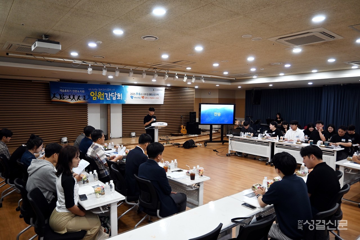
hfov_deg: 68.9
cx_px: 180
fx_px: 262
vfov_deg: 49.1
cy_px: 120
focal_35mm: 26
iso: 320
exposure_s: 1/50
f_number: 3.5
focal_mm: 17.5
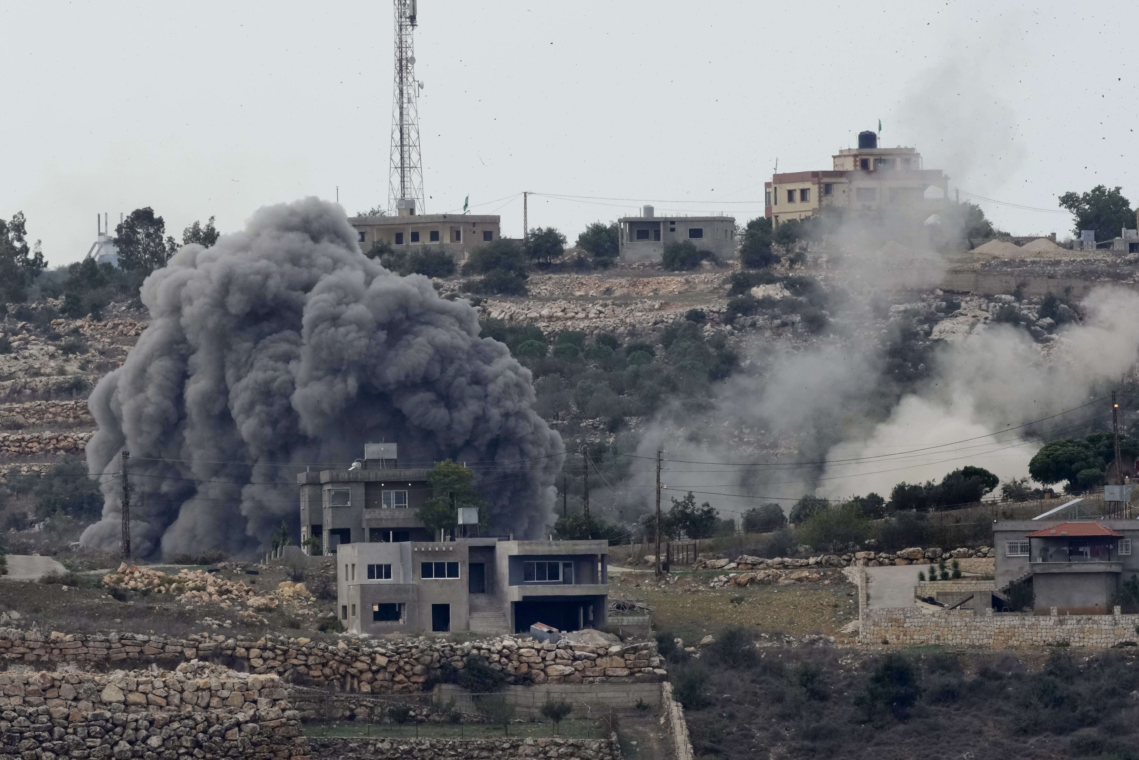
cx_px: 570
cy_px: 380
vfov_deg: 2.3
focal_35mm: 600
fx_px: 18982
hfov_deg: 3.4
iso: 640
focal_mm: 600
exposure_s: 1/800
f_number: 10
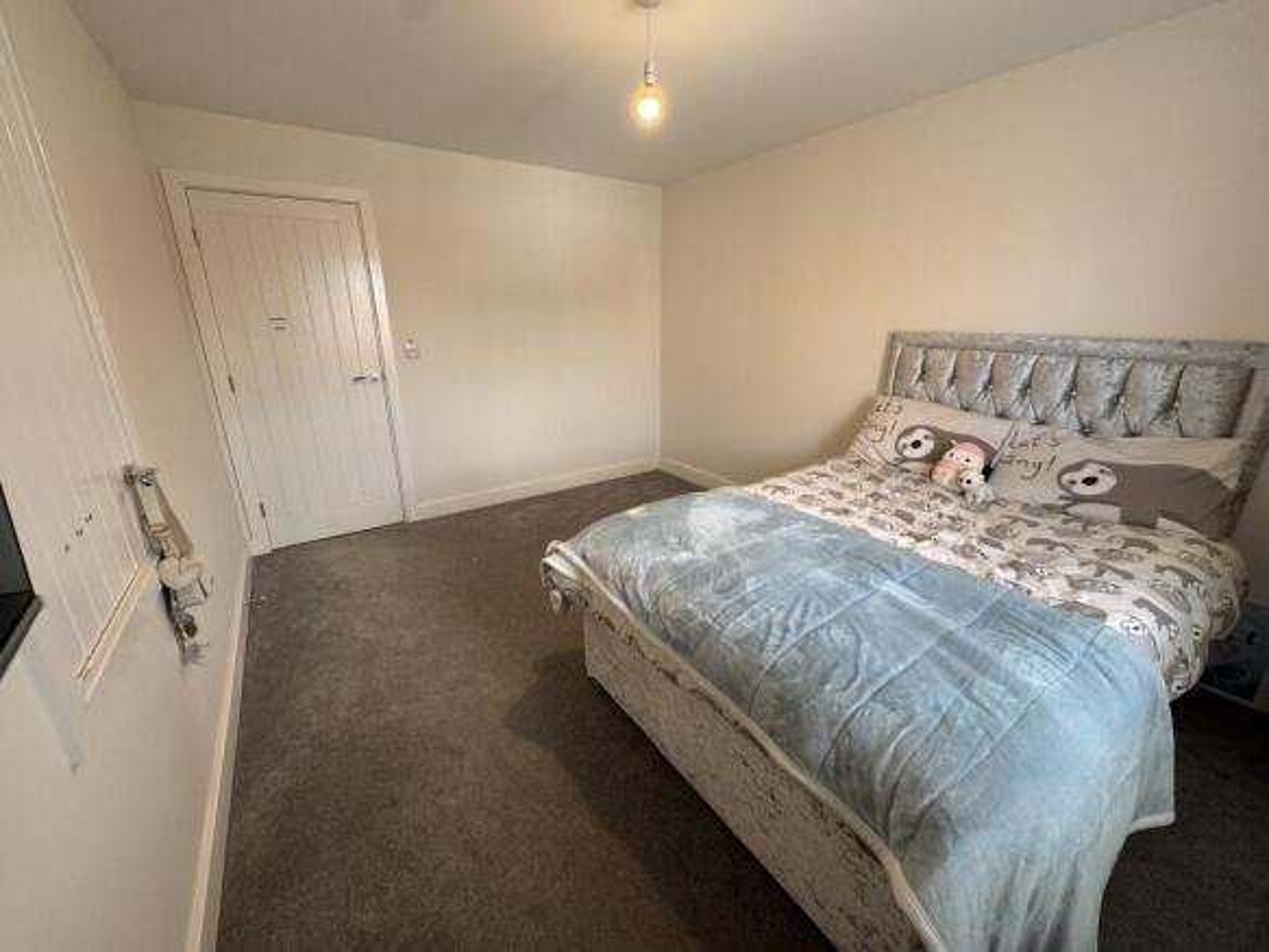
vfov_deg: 85.7
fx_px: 513
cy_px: 476
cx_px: 634
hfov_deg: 102.1
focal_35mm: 14
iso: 200
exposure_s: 1/100
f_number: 2.2
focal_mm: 2.22
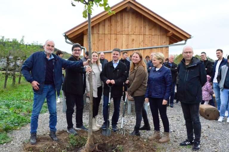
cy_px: 76
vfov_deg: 34.1
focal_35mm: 39
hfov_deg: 49.6
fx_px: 248
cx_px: 114
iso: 6400
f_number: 14
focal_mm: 26
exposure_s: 1/640
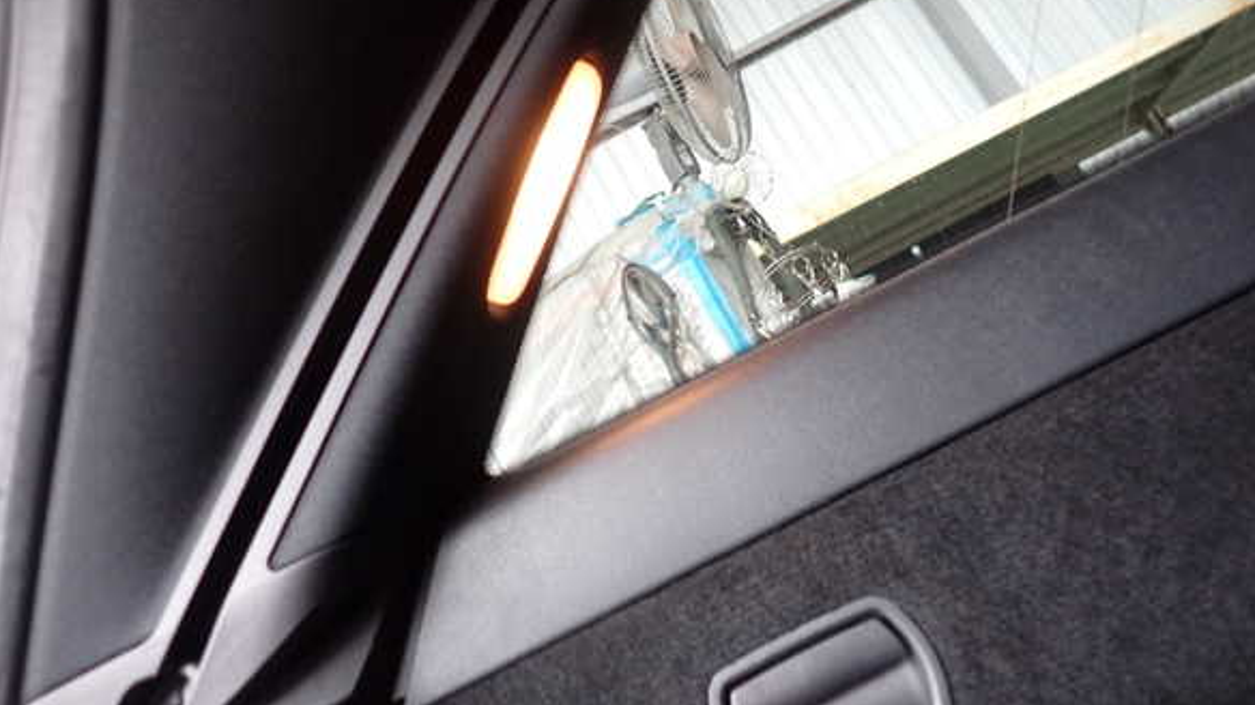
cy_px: 279
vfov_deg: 41.2
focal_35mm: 28
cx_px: 636
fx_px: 931
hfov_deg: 67.9
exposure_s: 1/50
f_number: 2
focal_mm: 4.5
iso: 200
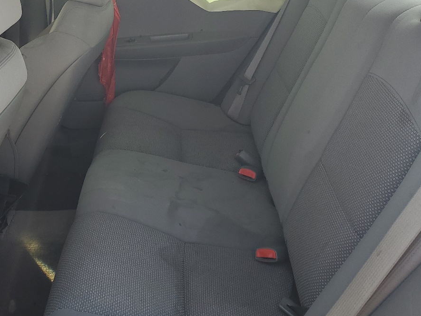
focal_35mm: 47
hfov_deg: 39.6
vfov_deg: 30.8
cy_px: 135
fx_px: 572
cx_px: 121
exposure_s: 1/270
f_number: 1.5
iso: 50
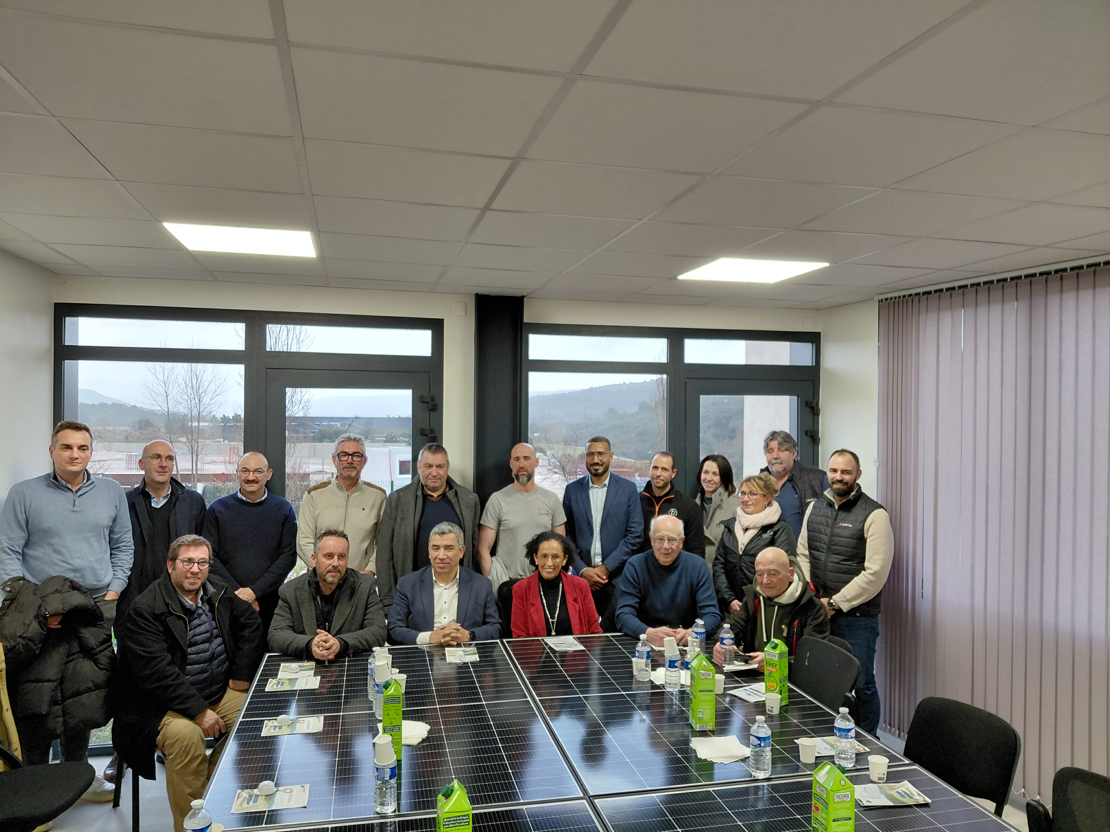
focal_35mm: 25
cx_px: 555
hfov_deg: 69.4
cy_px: 416
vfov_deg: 54.9
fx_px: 802
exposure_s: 1/50.1
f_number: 1.8
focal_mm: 4.69
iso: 200
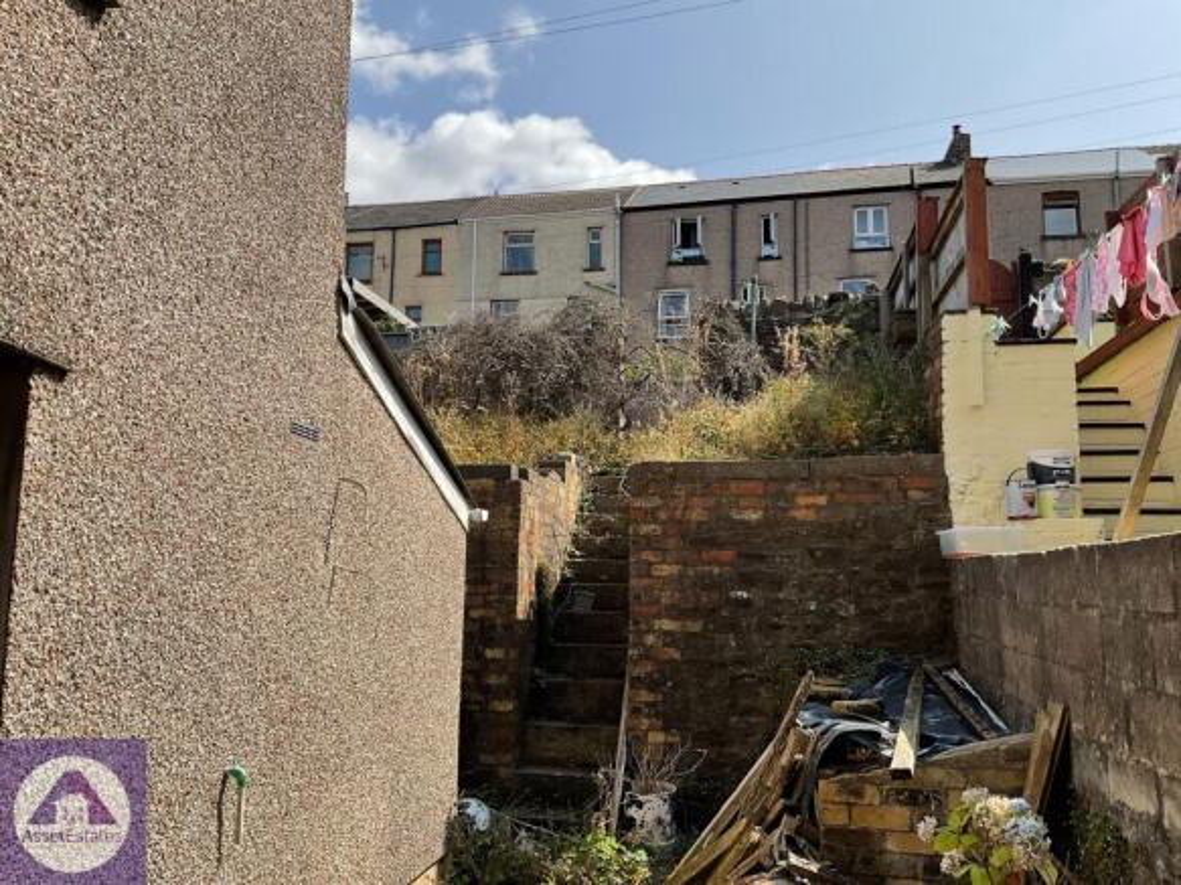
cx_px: 590
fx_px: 989
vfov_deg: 48.2
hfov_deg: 61.7
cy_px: 442
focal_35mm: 29
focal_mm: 3
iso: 16
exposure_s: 1/1626
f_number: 1.8
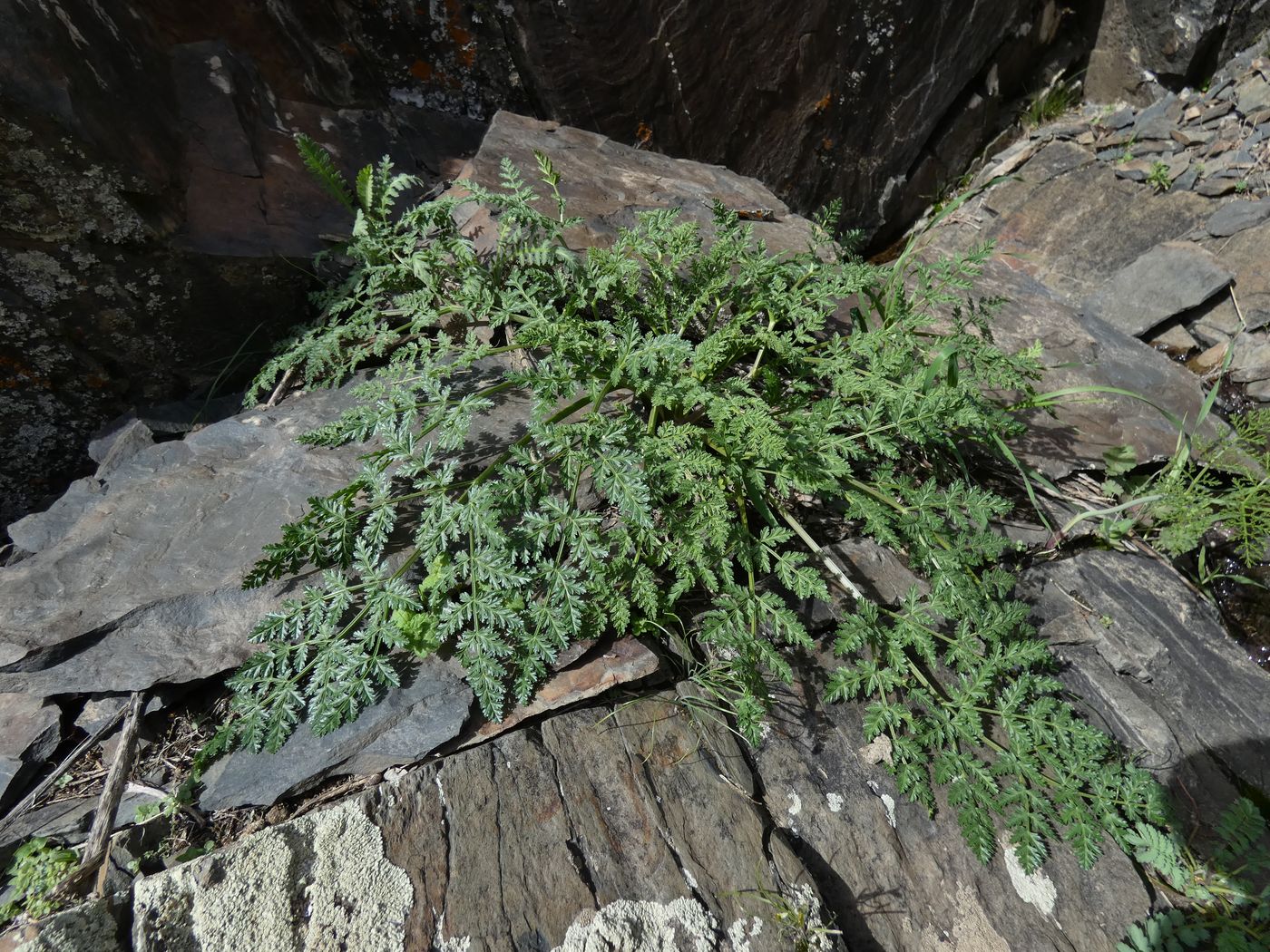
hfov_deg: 81.7
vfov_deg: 66.0
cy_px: 476
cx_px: 635
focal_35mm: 20
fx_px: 734
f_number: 3.5
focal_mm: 3.6
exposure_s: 1/800
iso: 80
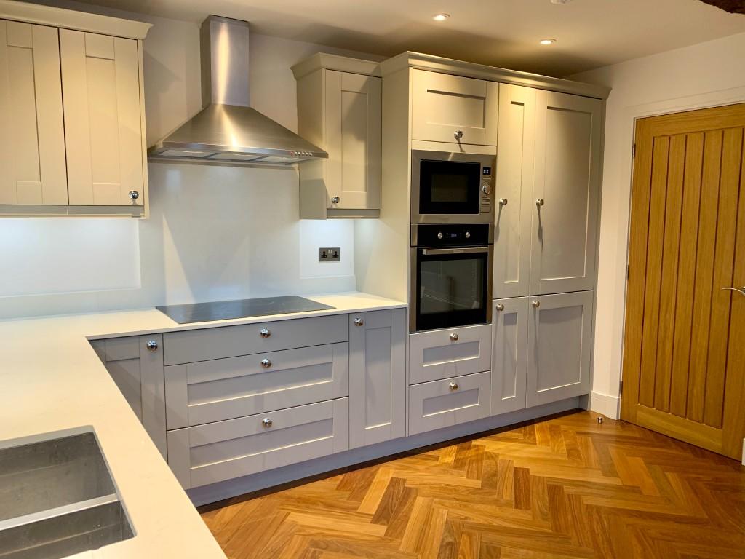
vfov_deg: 53.1
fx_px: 560
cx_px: 372
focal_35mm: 26
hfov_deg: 67.3
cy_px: 280
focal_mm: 4.25
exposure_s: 1/50
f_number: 1.8
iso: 80
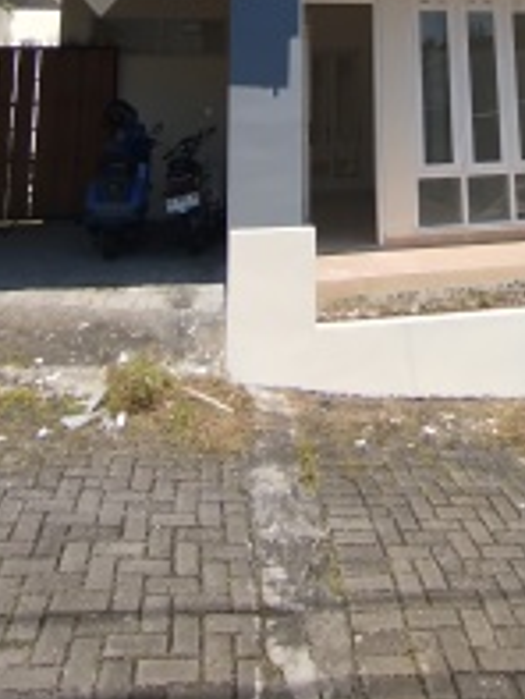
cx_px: 374
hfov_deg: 39.9
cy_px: -50
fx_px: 707
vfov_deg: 42.6
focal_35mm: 35
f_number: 2.2
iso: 50
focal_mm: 1.65
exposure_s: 1/1582
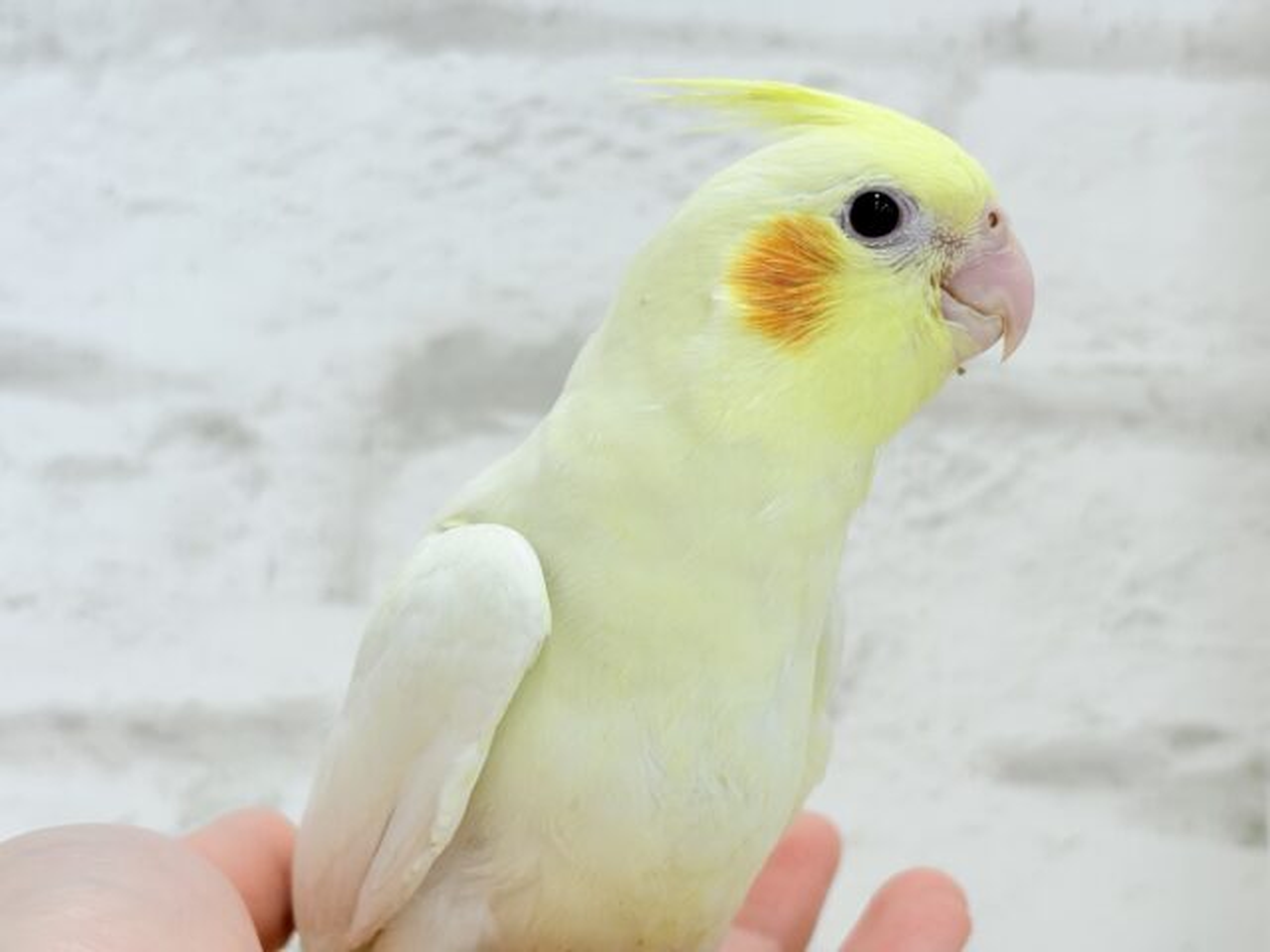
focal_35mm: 52
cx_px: 635
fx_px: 1908
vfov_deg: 28.0
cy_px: 476
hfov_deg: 36.8
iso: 32
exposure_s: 1/50
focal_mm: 5.96
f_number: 1.6
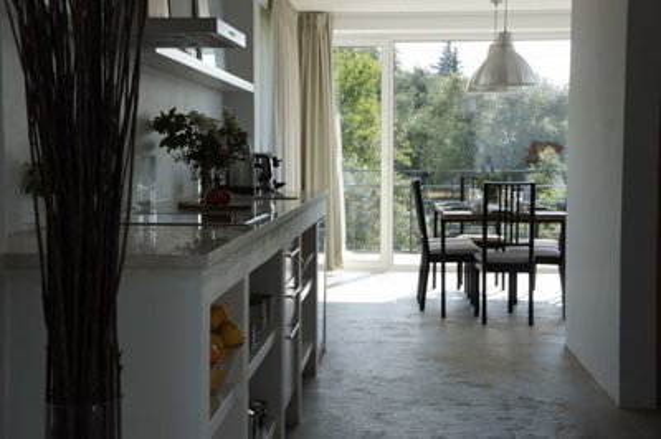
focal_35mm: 64
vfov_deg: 21.0
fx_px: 1183
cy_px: 220
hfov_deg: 31.2
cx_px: 330
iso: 400
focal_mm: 43
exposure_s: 1/250
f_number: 8
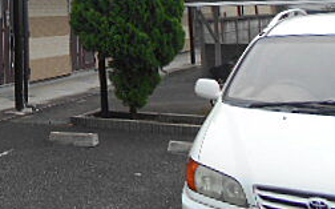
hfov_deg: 26.6
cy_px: -84
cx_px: -52
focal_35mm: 70
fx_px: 639
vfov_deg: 17.1
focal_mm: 4.6
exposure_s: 1/640
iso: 80
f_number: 3.2
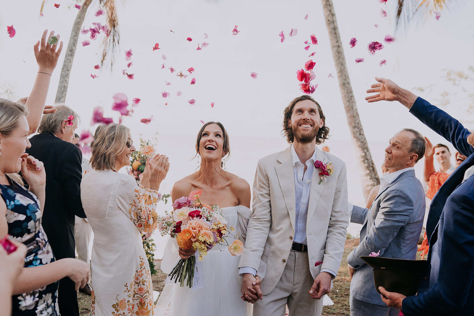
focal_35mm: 35
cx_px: 237
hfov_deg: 54.4
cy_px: 158
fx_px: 461
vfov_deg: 37.9
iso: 800
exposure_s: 1/1600
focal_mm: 35
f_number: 3.2
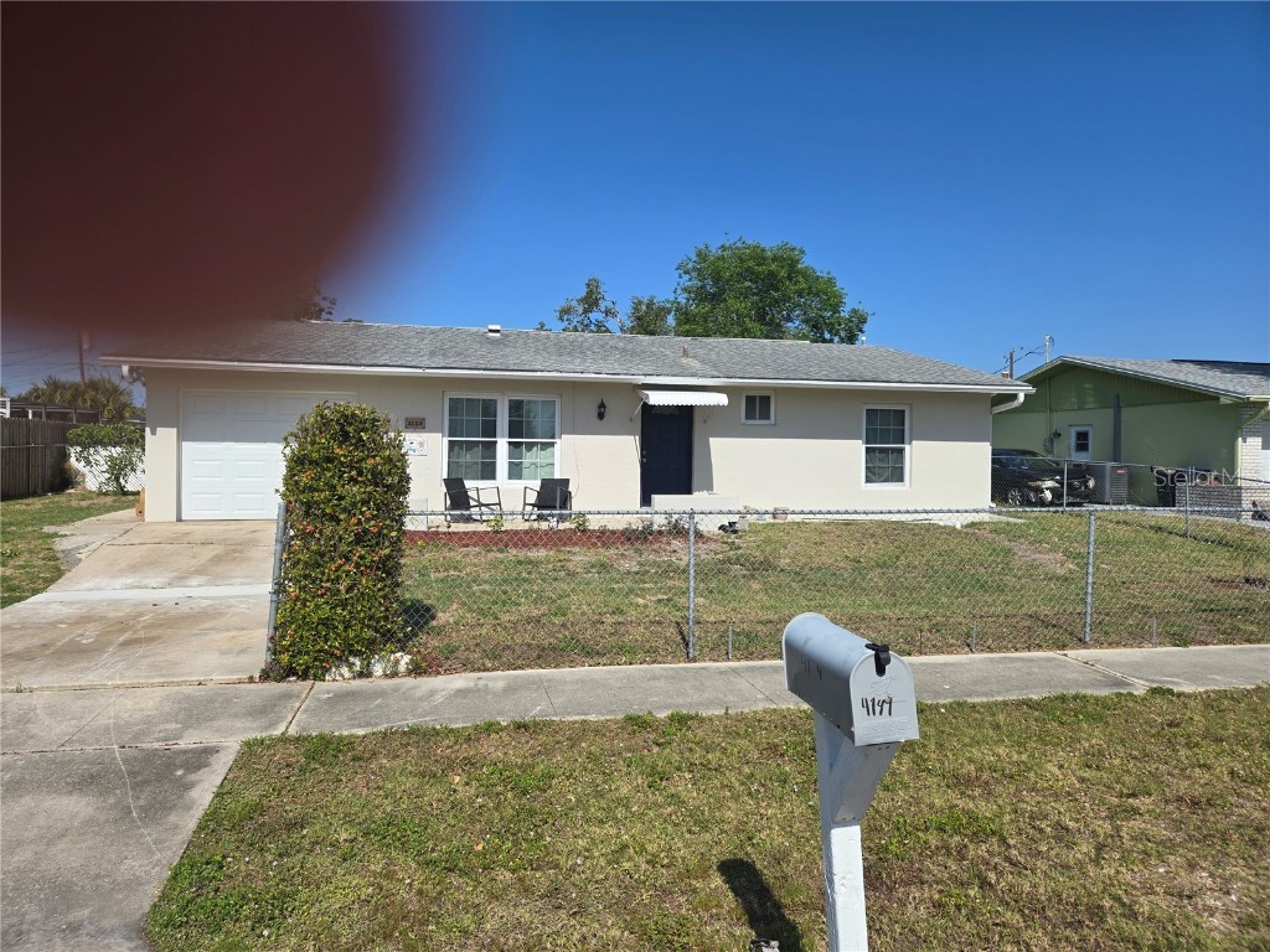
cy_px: 476
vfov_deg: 58.9
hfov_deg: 73.9
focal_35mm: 23
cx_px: 635
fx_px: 844
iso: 25
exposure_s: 1/2921
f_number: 1.8
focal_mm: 5.4
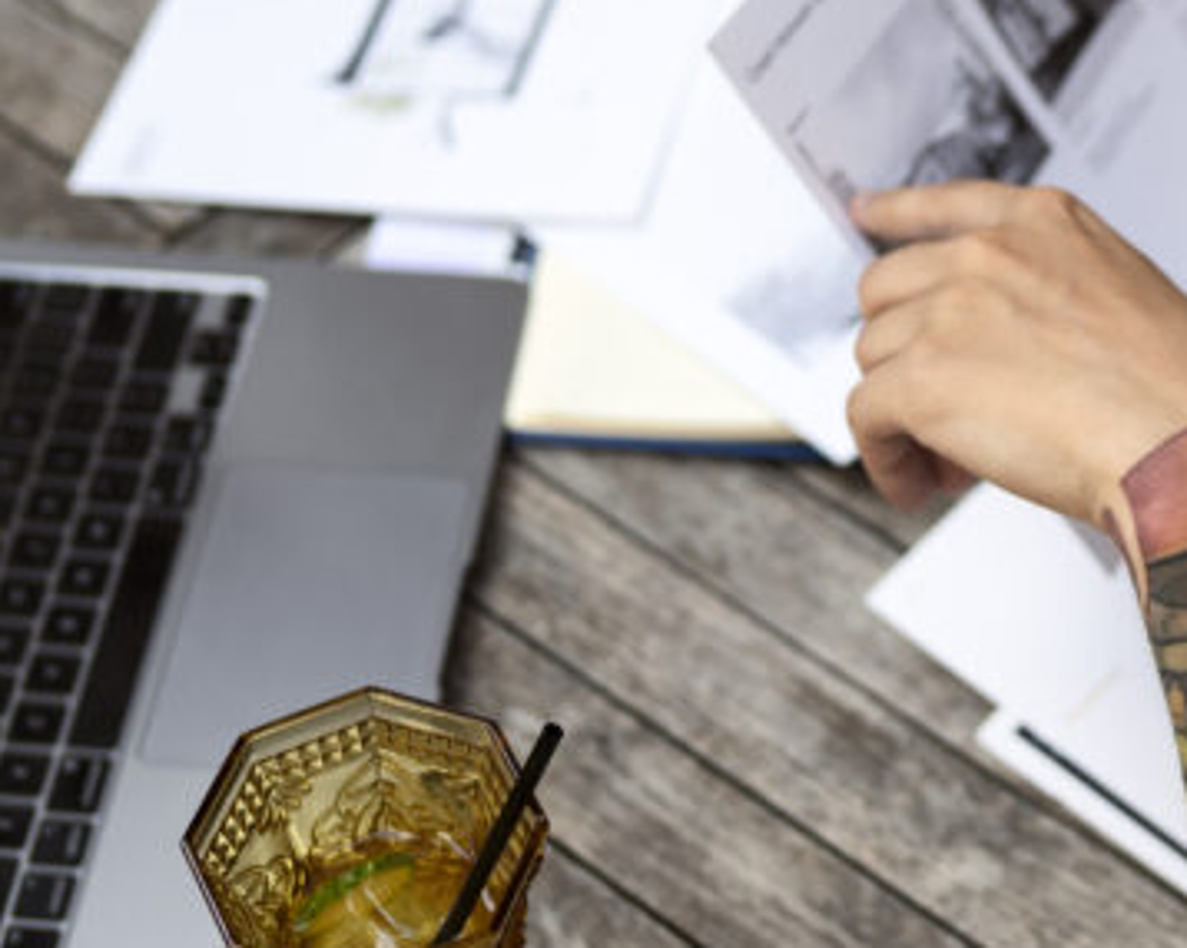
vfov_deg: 16.3
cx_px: 1296
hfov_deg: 19.5
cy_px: 399
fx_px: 3300
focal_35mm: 94
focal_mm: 35
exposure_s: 1/800
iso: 320
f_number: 2
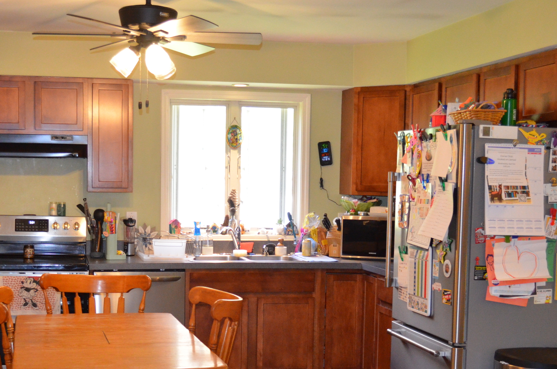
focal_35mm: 56
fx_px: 865
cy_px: 261
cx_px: 224
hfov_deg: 35.6
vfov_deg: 23.9
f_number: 4
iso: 2000
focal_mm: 24
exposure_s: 1/60
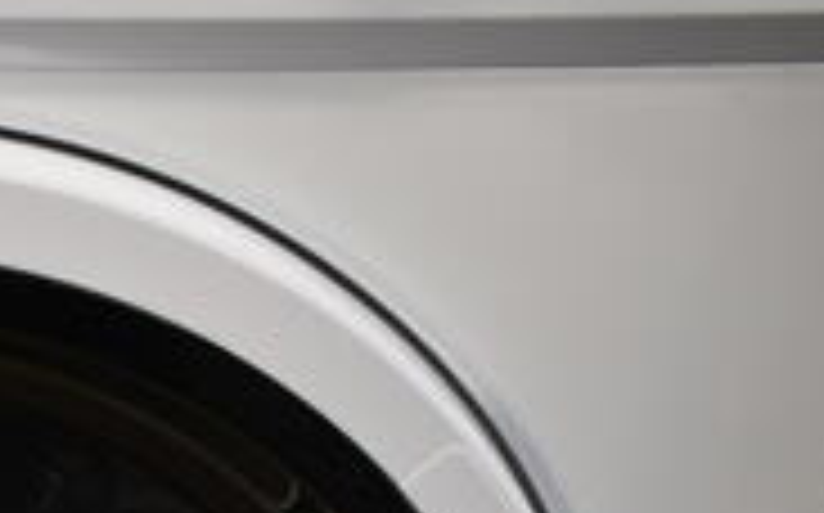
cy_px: 850
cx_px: -149
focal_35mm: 92
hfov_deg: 21.1
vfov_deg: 13.1
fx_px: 2064
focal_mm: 18
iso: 280
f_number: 3.5
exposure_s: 1/30
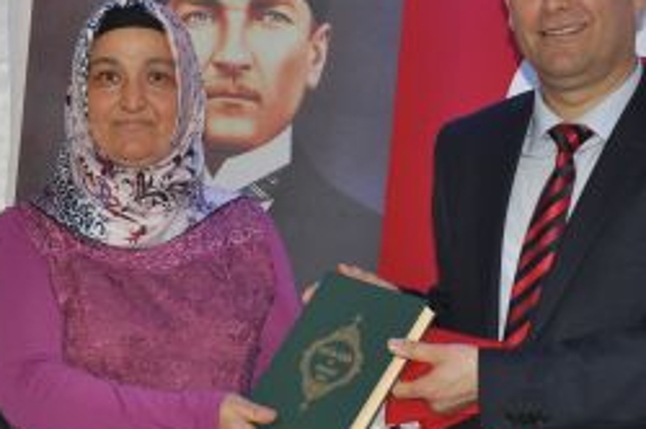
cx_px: 320
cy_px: 191
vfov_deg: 14.2
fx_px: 1720
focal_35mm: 96
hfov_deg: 21.3
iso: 500
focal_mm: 32
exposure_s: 1/60
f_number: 4.5
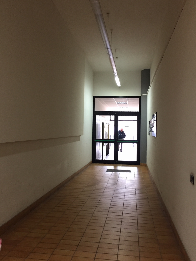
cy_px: 128
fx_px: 227
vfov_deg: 60.0
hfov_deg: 46.8
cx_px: 100
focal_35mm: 30
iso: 200
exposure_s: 1/33
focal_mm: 4.15
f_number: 2.2
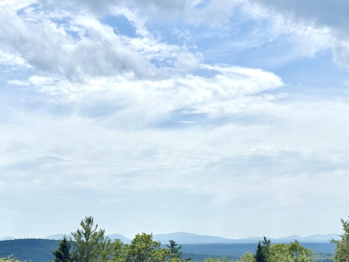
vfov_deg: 16.3
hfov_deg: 21.8
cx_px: 160
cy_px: 200
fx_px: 907
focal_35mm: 90
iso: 64
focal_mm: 6.76
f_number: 1.78
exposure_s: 1/11364
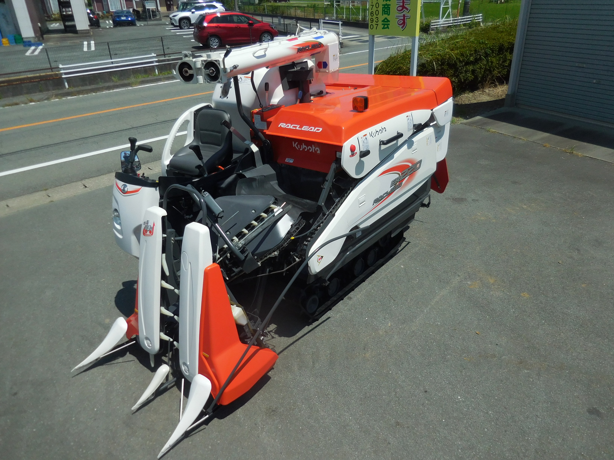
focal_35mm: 25
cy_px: 230
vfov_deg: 54.9
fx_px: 443
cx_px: 307
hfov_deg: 69.4
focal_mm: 4.5
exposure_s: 1/640
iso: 125
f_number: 6.6
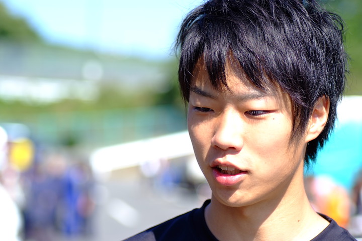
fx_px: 1357
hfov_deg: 15.2
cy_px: 120
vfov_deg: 10.2
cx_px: 181
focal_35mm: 135
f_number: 4
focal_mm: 90
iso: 100
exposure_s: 1/500
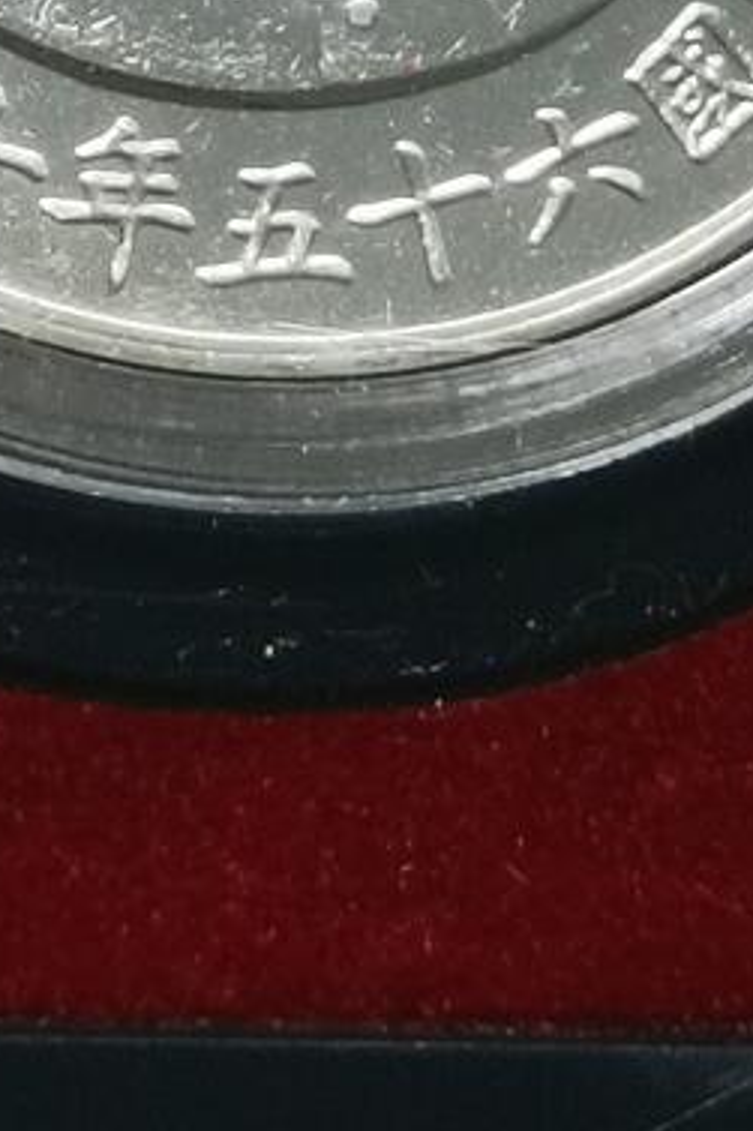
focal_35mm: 268
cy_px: -534
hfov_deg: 5.1
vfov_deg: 7.6
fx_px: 8416
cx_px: 204
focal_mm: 6.67
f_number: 1.9
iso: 64
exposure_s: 1/100
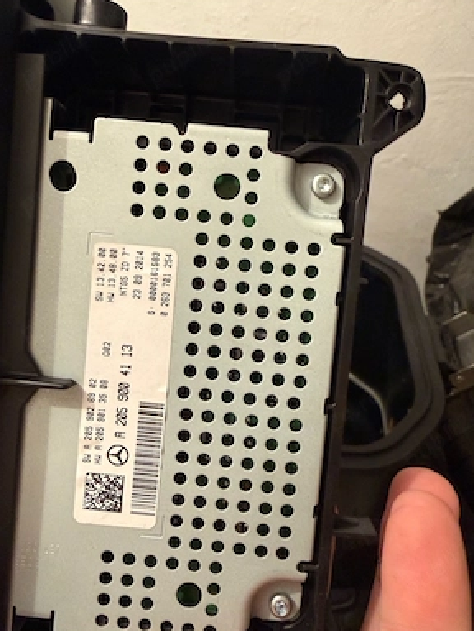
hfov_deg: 54.9
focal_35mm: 25
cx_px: 234
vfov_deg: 69.4
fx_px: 456
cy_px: 320
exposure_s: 1/50
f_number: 2.2
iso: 400
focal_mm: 2.22
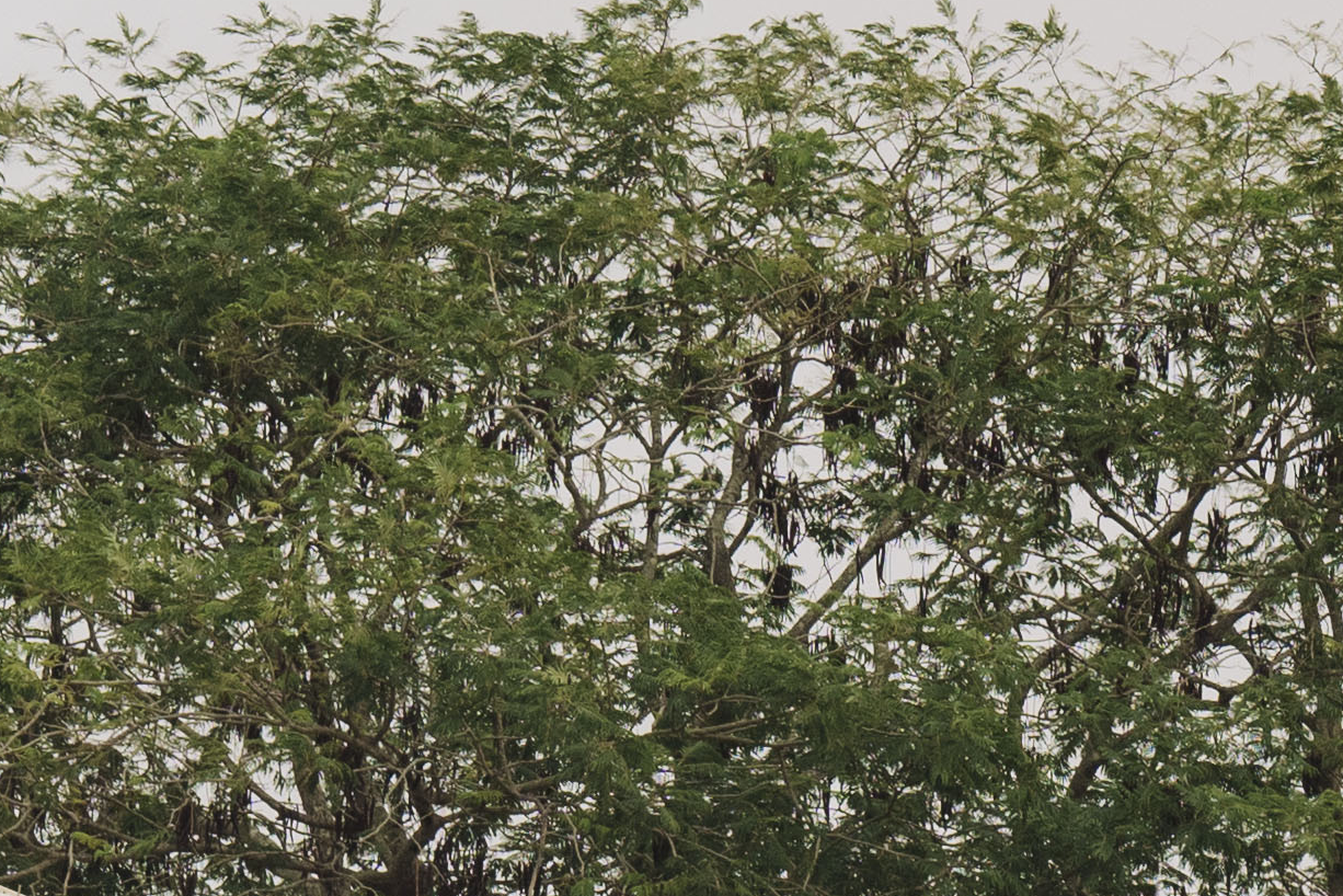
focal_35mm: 281
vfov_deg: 4.8
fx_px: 10485
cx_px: 3469
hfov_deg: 6.8
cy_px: 1811
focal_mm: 44
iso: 400
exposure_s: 1/1250
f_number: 5.6
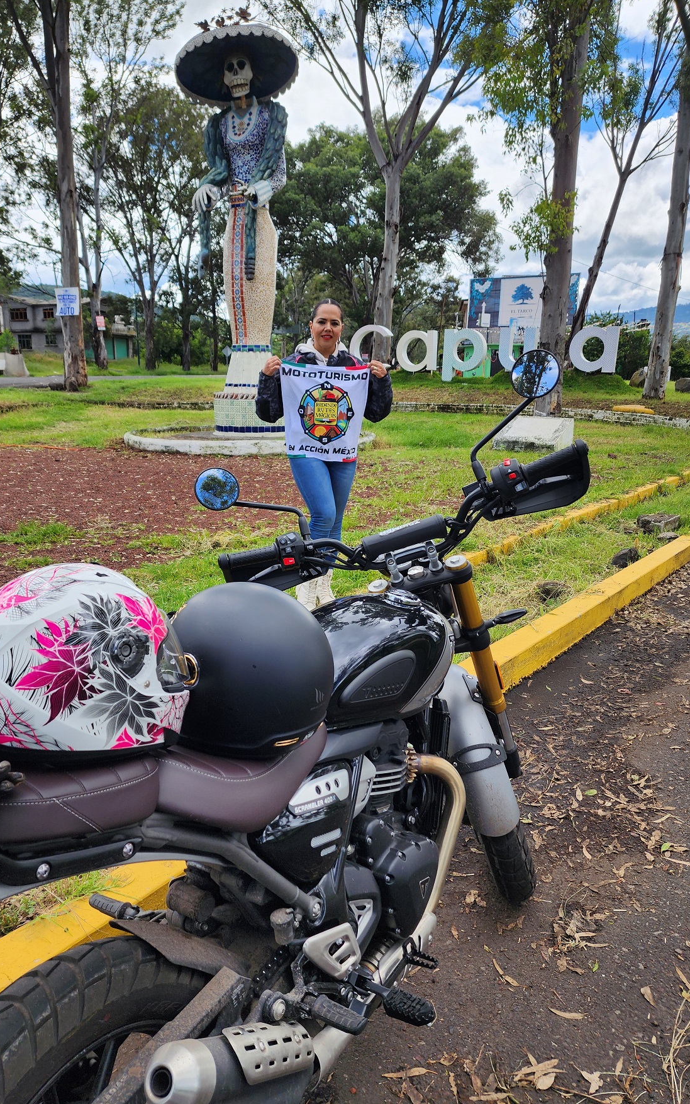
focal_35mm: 25
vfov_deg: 72.5
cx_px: 307
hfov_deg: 49.2
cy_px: 558
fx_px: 752
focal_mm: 6.4
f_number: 1.8
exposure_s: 1/446
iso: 12
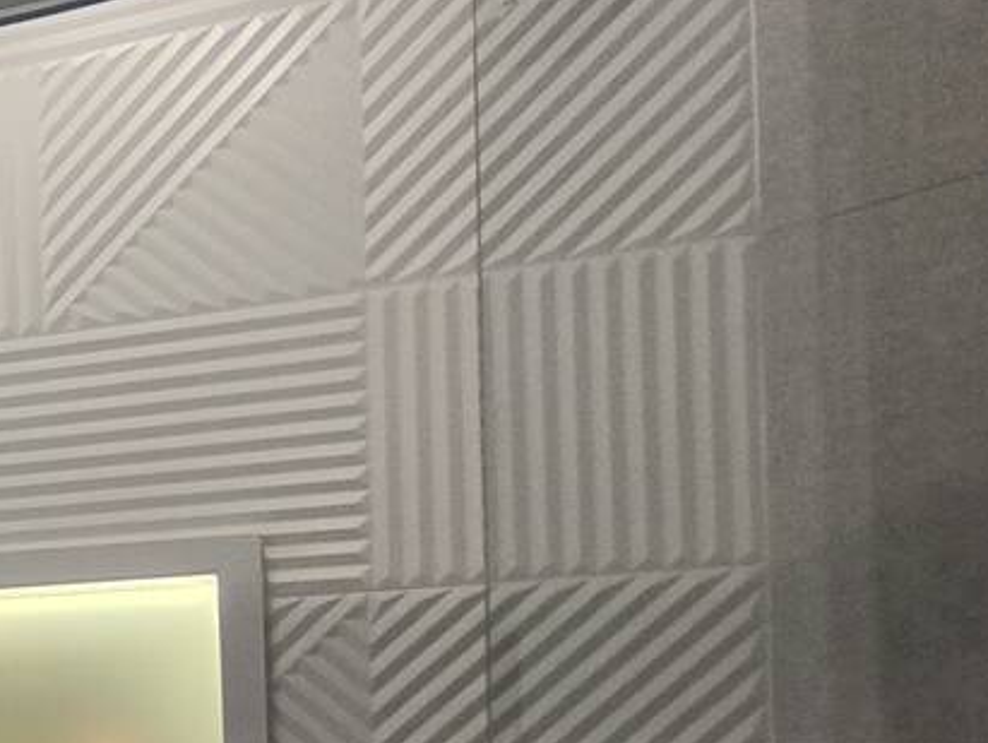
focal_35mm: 56
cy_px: 745
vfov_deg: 24.9
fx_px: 1600
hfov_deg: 24.3
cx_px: -596
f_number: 2.2
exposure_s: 1/60
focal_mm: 1.65
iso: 80
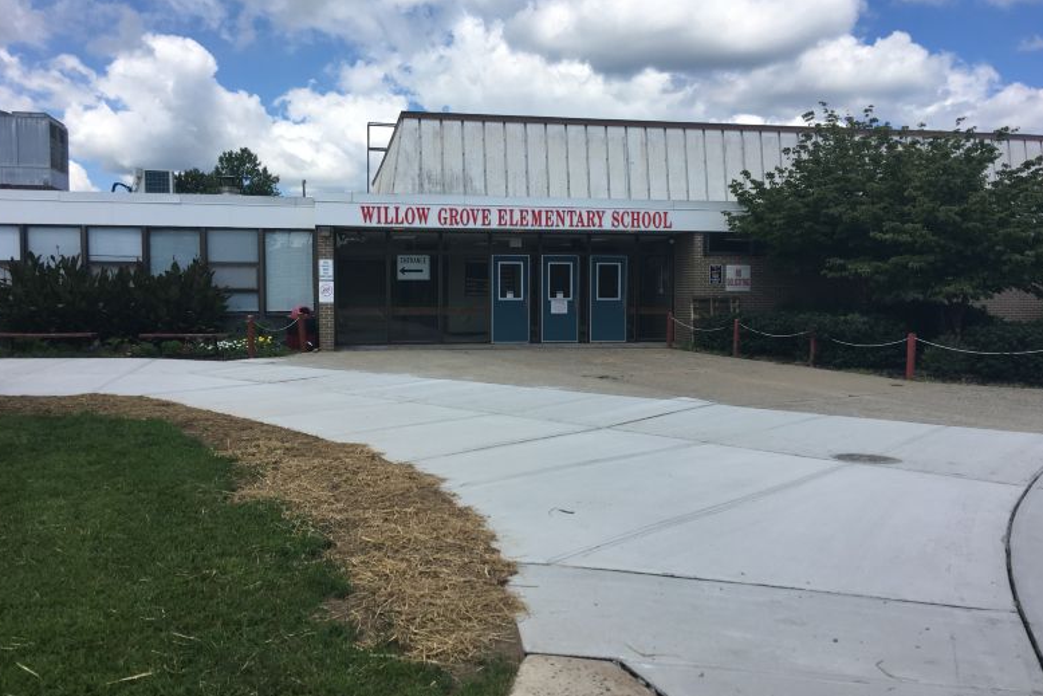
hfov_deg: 60.3
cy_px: 357
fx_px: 898
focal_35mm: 31
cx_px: 516
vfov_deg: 42.3
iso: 25
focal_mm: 4.15
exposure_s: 1/1637
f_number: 2.2
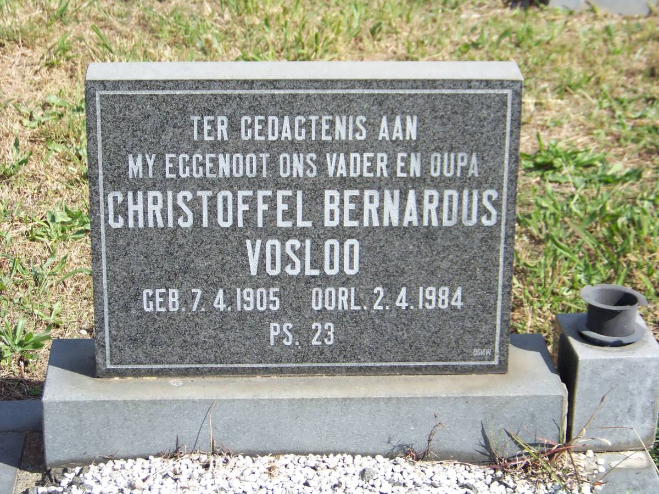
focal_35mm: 96
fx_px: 1828
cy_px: 247
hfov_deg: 20.4
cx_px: 330
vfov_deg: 15.4
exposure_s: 1/500
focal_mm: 16.2
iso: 64
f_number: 3.2
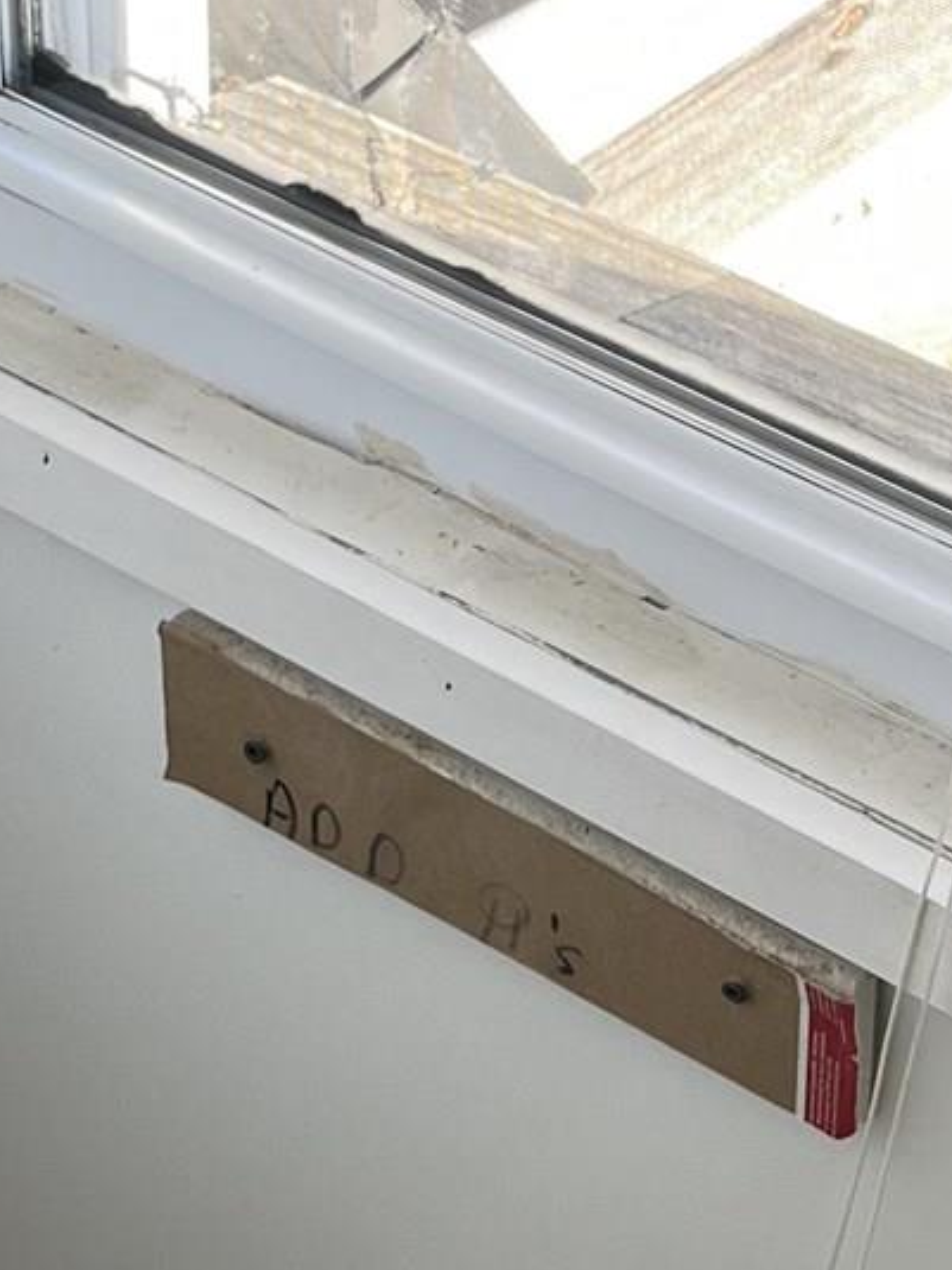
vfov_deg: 17.6
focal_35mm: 112
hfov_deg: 13.1
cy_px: 491
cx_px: 798
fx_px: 4109
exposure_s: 1/166
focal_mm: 5.1
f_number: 1.6
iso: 50
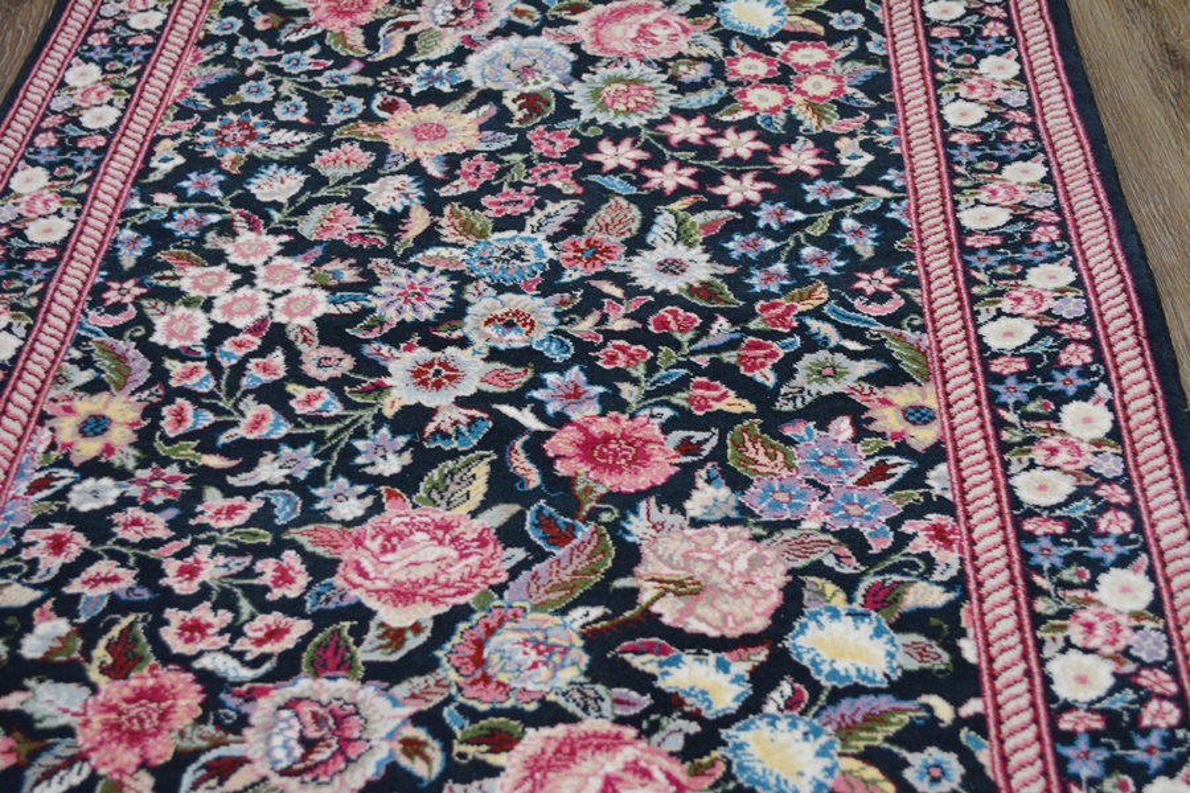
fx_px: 1735
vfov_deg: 25.8
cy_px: 396
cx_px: 595
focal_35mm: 52
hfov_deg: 37.9
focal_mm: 35
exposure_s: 1/60
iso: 800
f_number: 5
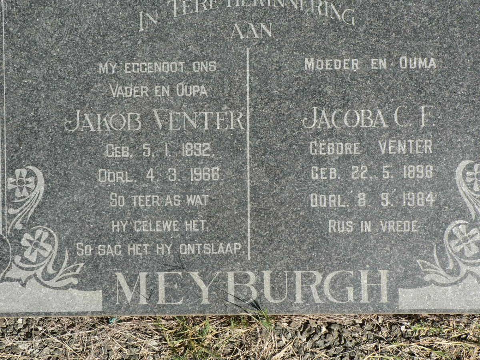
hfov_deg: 26.7
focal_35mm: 73
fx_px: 1012
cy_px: 180
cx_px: 240
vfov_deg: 20.2
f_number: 5
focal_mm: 12.2
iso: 100
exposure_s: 1/500
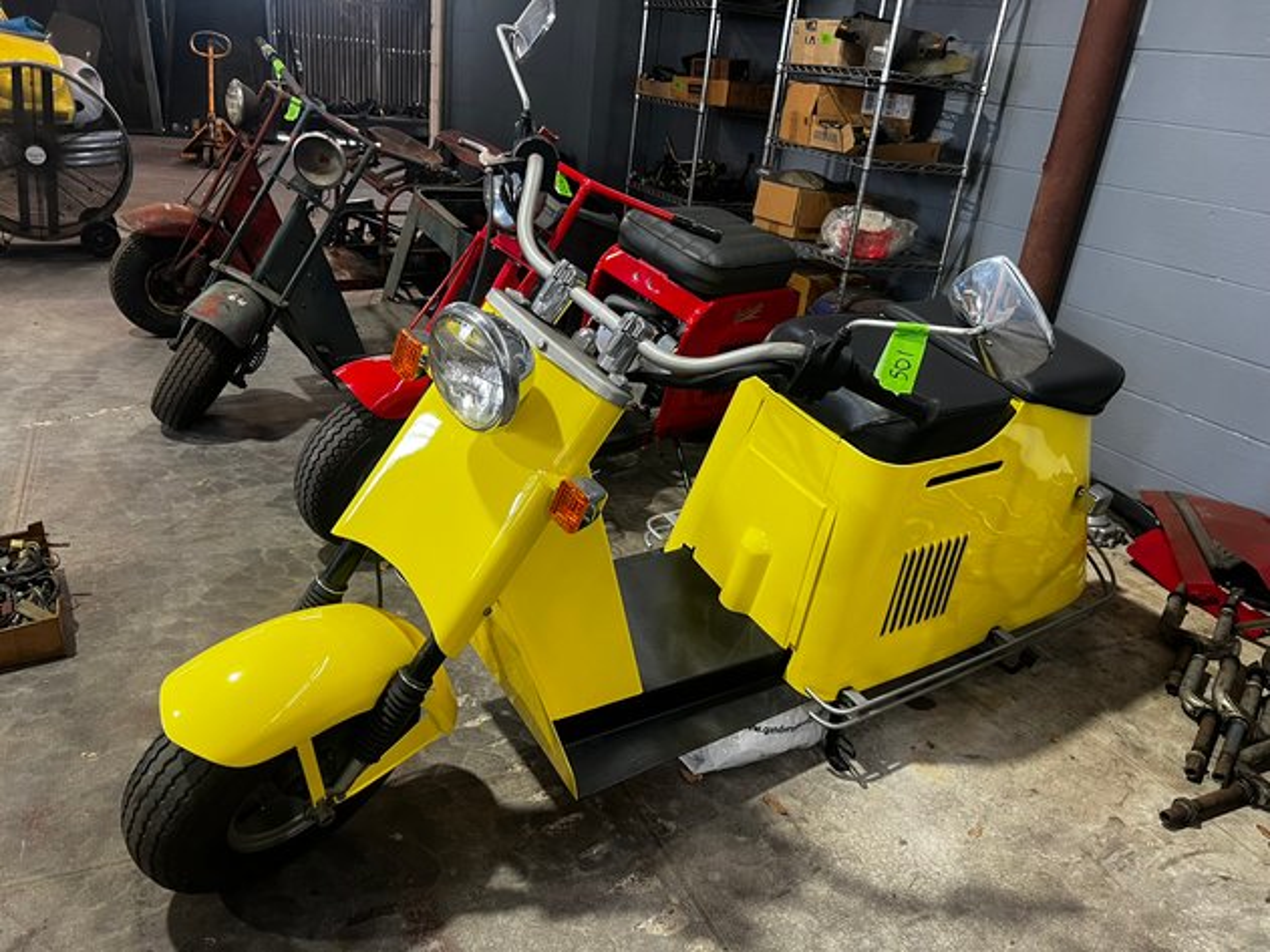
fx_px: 954
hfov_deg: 67.3
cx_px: 635
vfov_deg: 53.0
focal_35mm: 26
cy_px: 476
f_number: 1.5
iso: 100
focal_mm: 5.7
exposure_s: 1/60
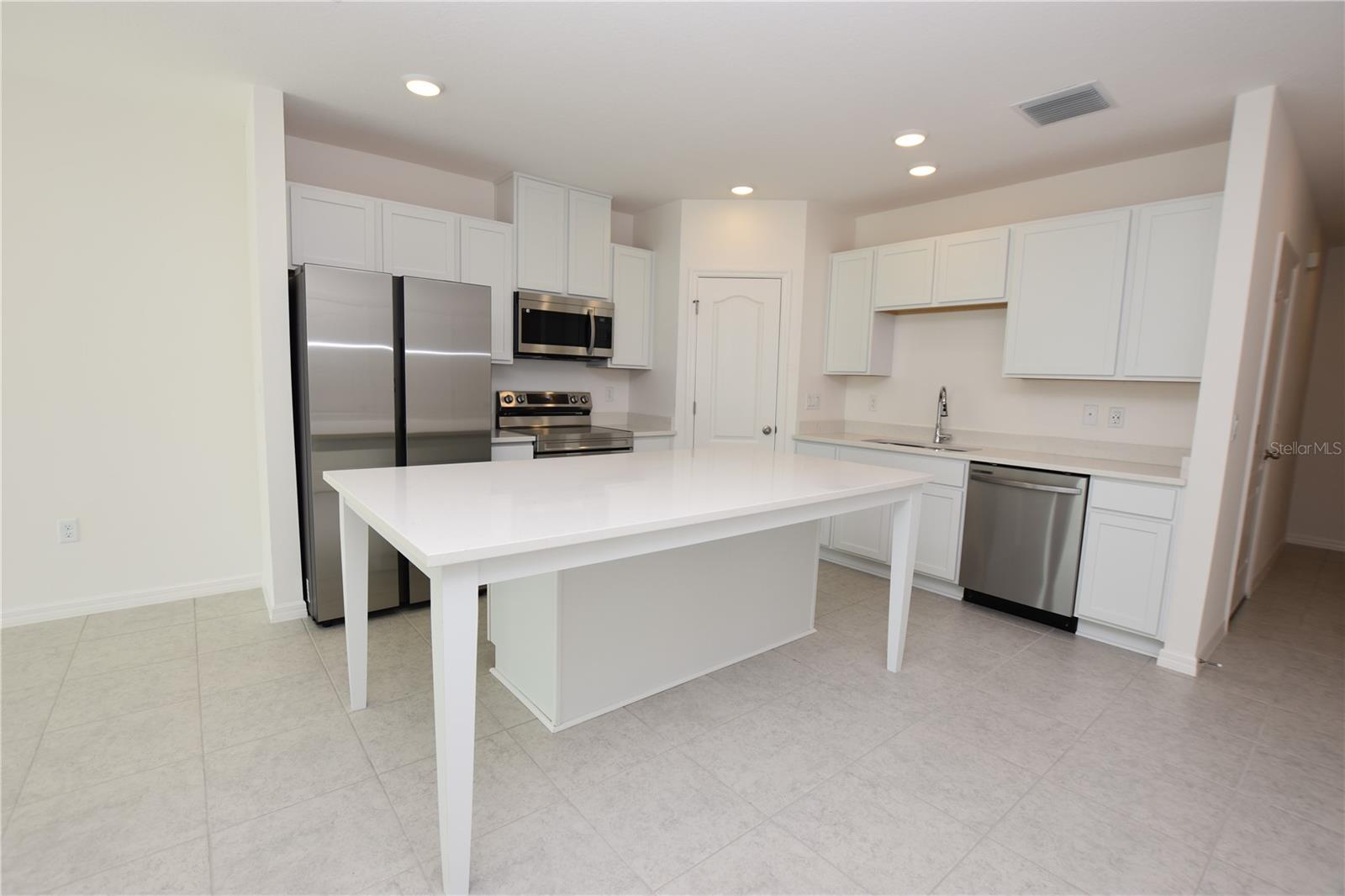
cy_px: 448
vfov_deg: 77.3
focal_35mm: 15
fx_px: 560
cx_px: 672
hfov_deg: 100.4
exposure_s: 1/125
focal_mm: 10
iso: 125
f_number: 5.6
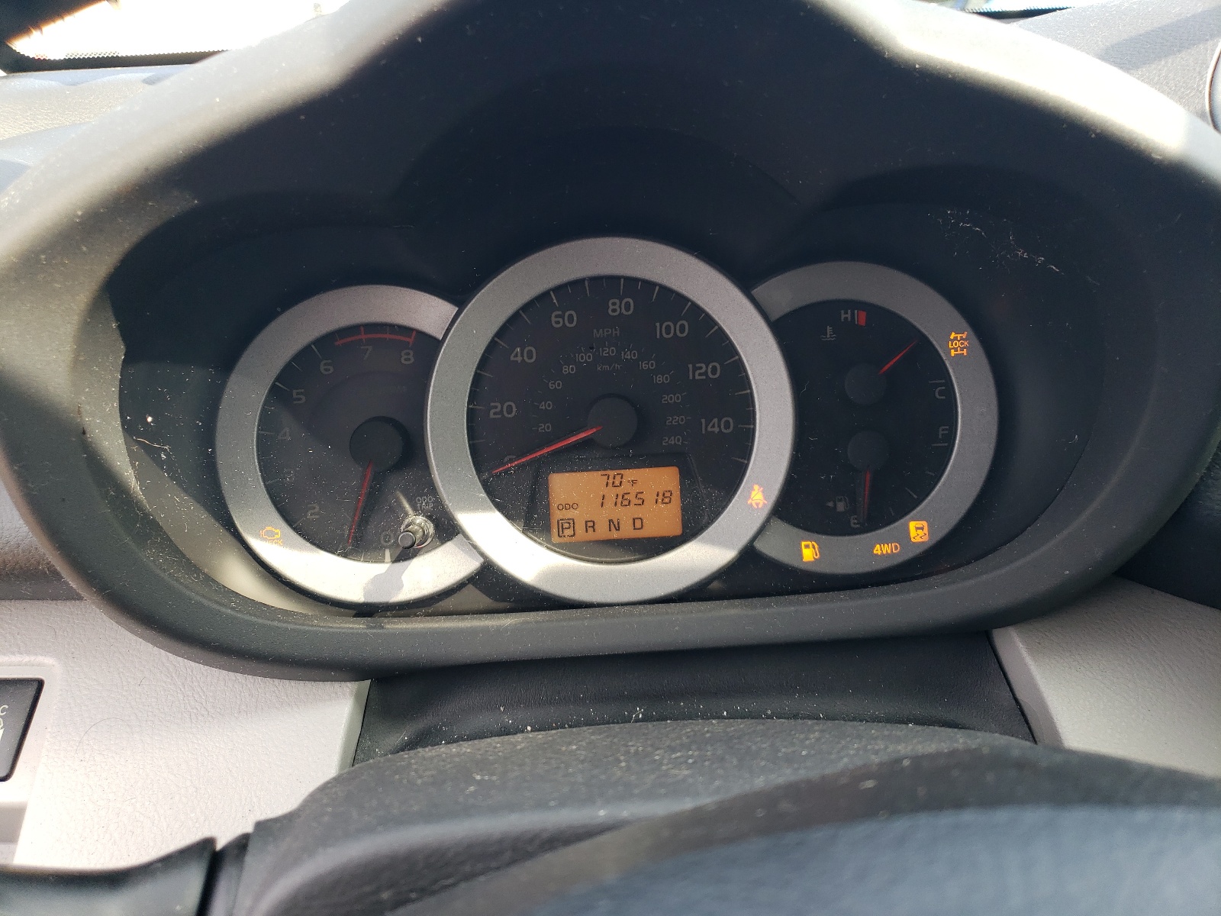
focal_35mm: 26
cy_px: 458
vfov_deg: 53.1
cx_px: 610
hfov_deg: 67.3
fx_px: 917
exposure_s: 1/135
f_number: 1.5
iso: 50
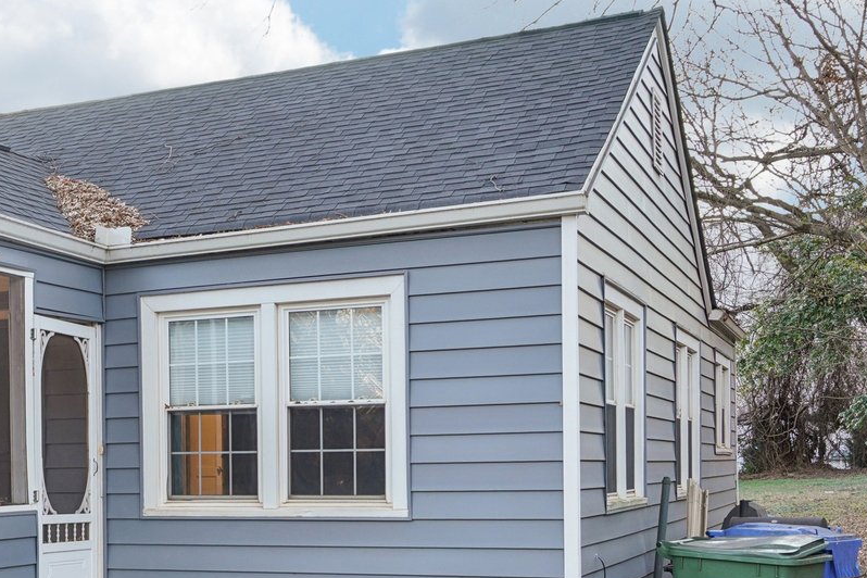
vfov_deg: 22.8
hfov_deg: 32.4
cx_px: 98
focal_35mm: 59
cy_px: 428
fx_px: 1421
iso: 400
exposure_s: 1/10
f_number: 8
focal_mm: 23
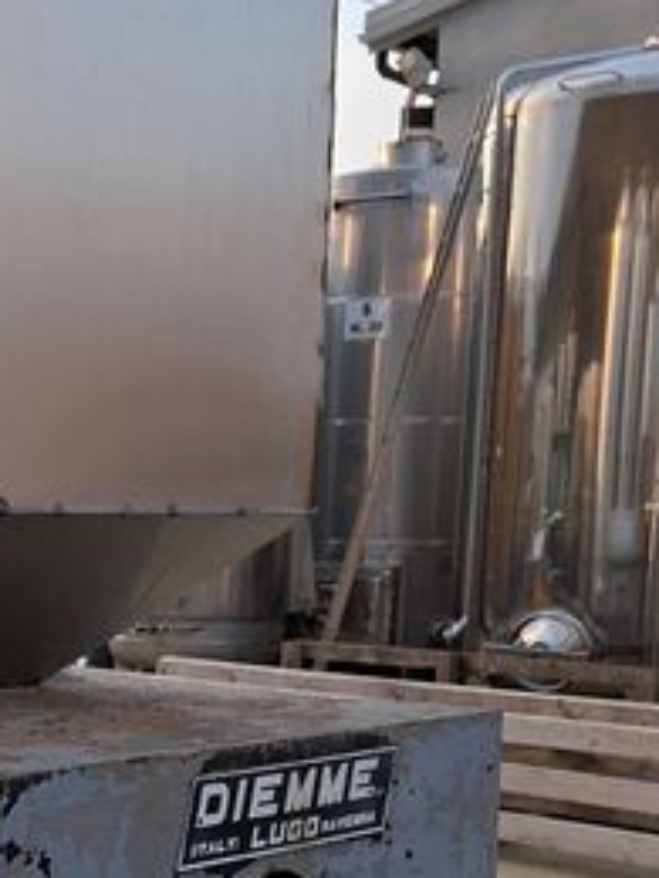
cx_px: -253
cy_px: 777
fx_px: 1726
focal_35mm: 68
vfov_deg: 27.6
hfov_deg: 19.5
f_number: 1.8
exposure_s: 1/559
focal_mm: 5.54
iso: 50
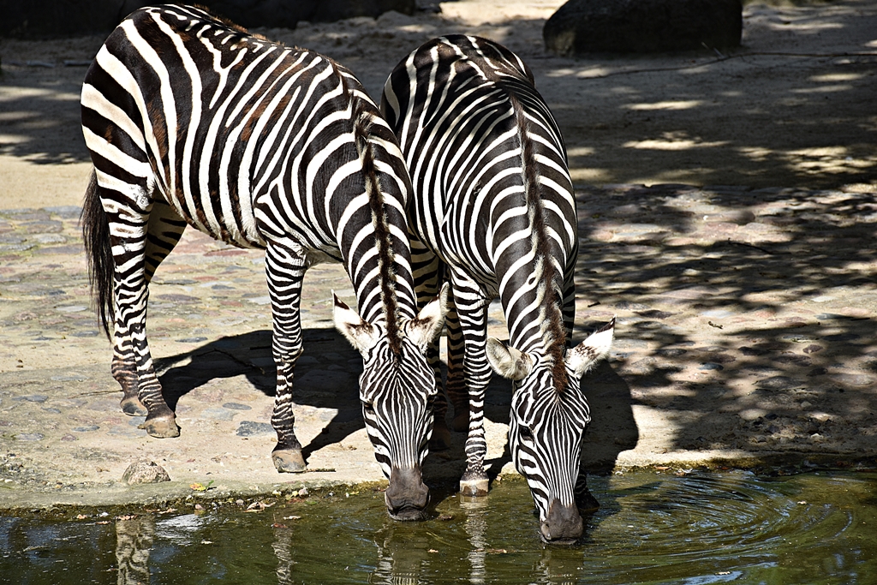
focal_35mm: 142
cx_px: 438
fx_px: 3472
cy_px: 292
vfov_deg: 9.6
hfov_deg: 14.4
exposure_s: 1/640
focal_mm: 95
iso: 200
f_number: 6.3
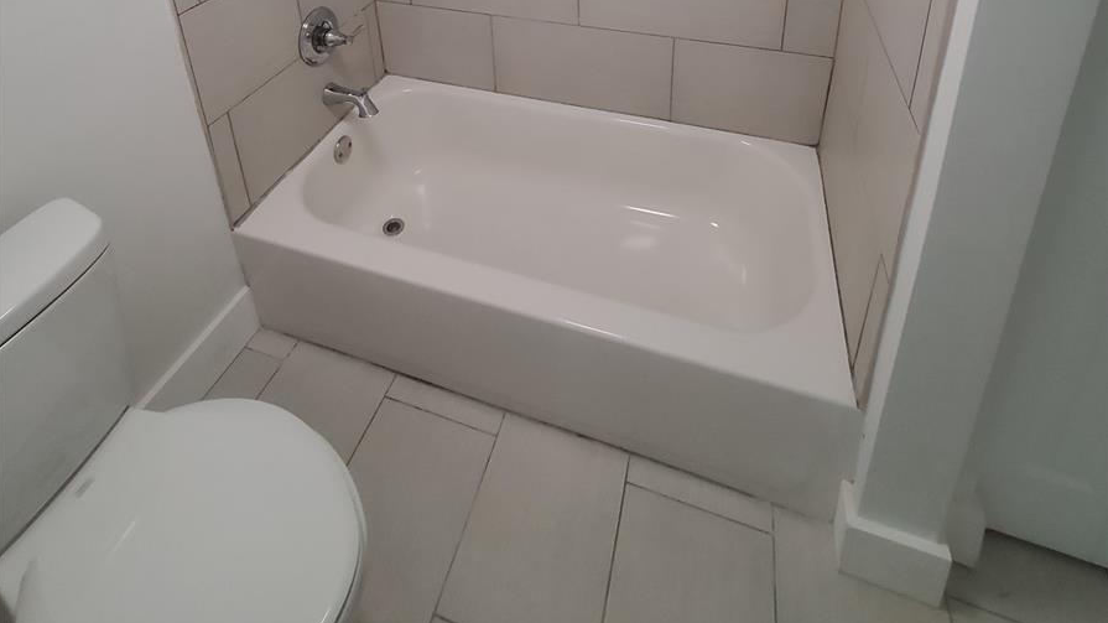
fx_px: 558
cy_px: -73
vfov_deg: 43.8
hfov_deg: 89.6
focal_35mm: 19
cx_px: 553
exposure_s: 1/59
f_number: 2.2
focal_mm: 1.8
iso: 125
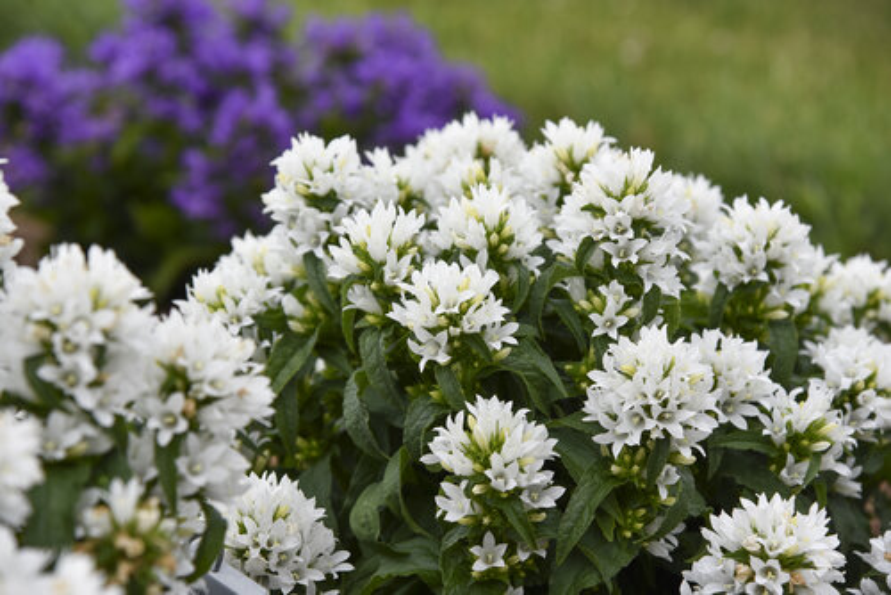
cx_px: 446
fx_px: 2600
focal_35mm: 105
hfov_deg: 19.4
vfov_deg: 13.1
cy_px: 298
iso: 200
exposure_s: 1/640
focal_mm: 105
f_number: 6.3
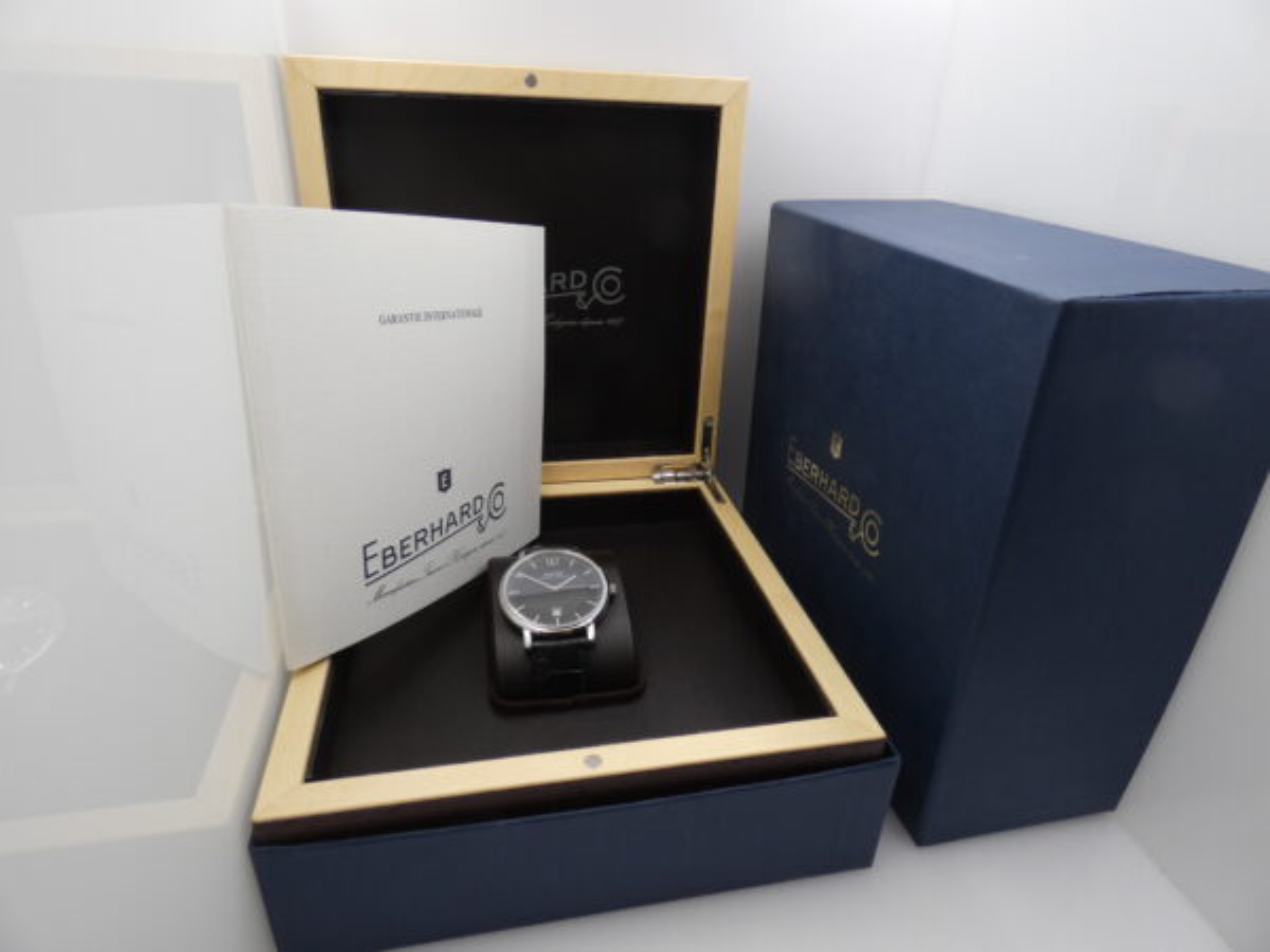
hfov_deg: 81.7
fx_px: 734
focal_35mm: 20
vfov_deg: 66.0
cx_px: 635
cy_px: 476
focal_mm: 3.6
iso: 80
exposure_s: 1/125
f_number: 2.8
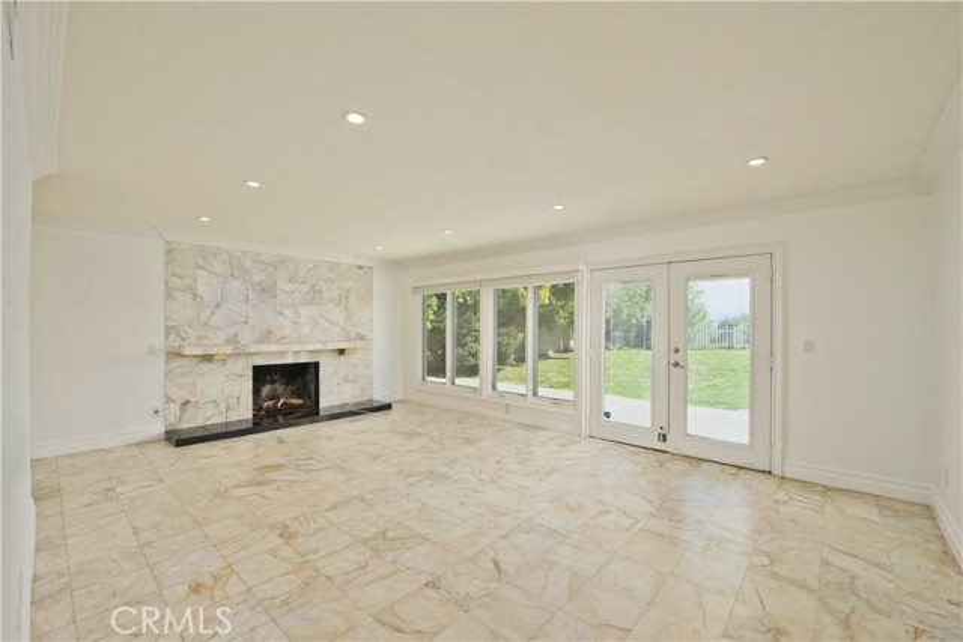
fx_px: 401
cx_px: 482
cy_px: 321
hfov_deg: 100.4
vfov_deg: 77.4
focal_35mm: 15
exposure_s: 1/640
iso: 400
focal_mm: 15
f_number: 7.1
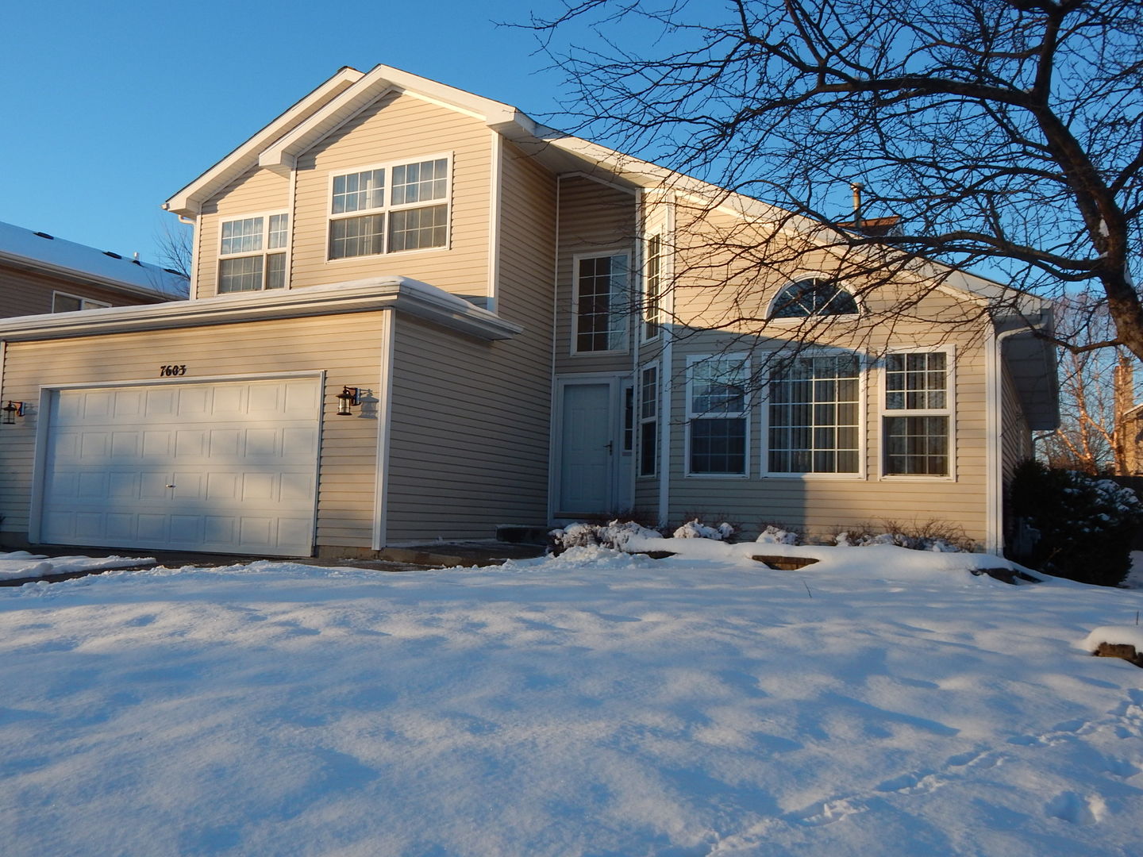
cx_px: 572
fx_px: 1024
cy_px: 428
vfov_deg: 45.4
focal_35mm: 31
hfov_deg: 58.4
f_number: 3.2
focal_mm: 5.6
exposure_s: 1/800
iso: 125
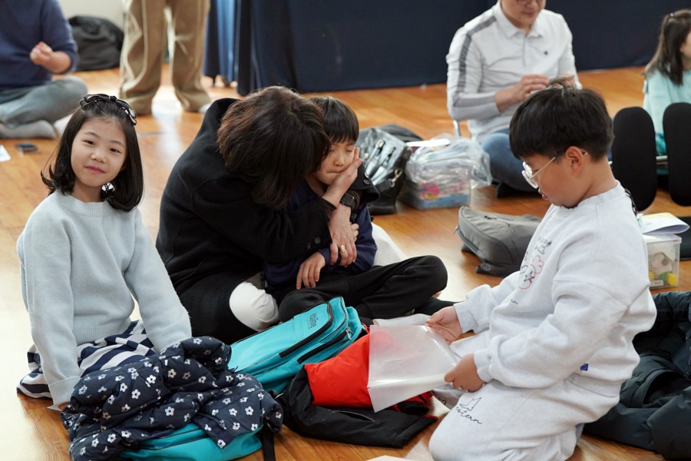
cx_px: 346
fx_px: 1555
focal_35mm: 81
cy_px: 230
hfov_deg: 25.1
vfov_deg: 16.9
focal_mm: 81
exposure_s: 1/160
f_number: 4
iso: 2000
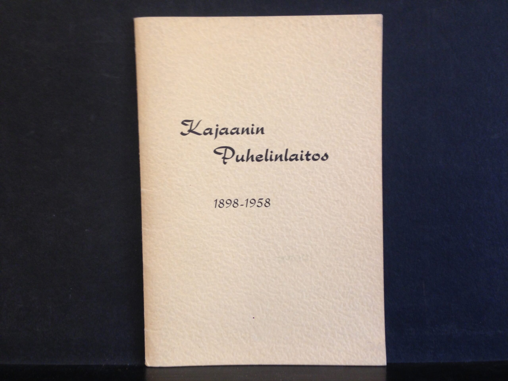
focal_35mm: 33
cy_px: 190
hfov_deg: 55.4
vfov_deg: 42.9
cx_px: 254
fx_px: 484
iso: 64
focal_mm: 4.12
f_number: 2.4
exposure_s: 1/20
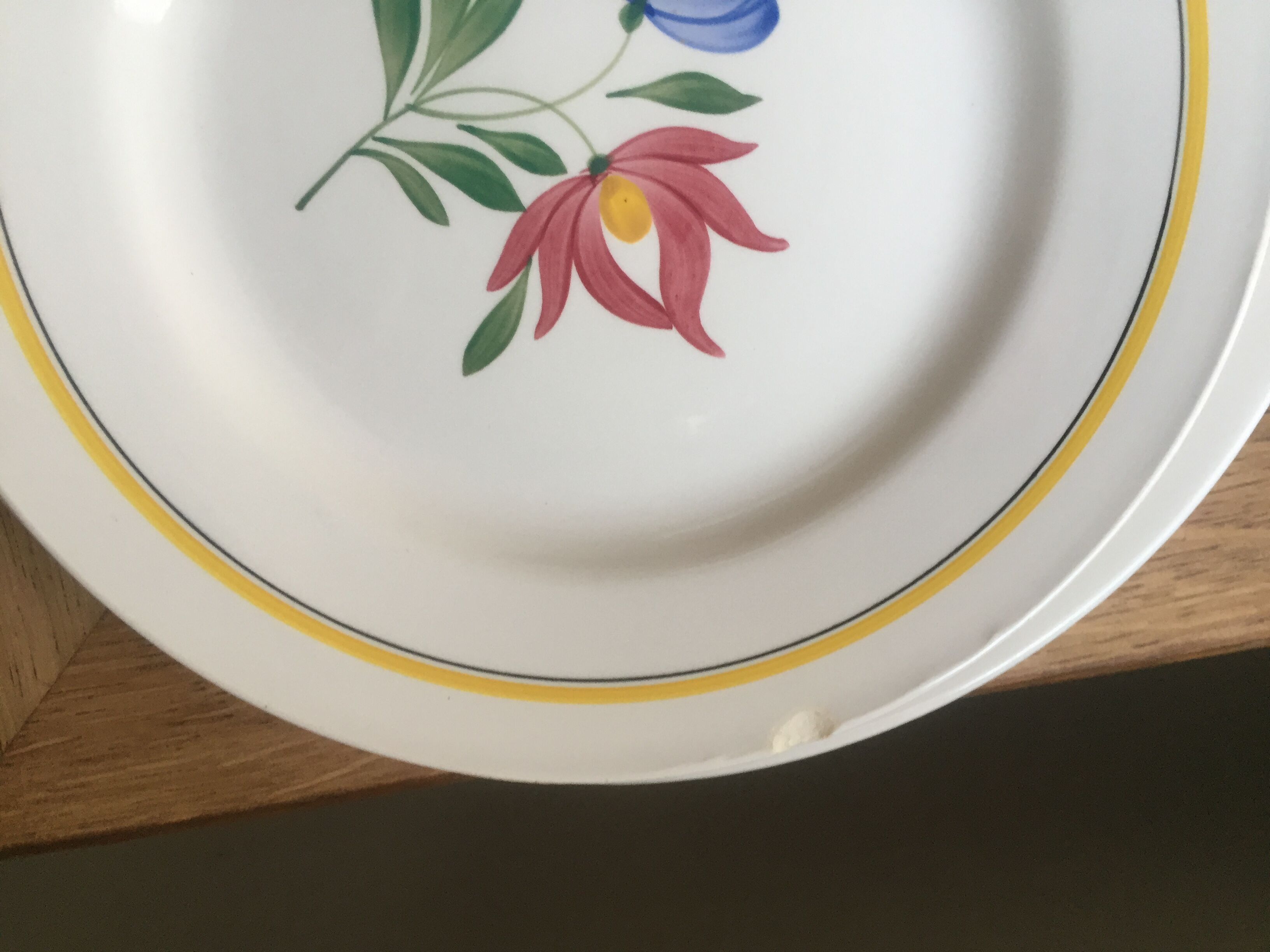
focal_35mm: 29
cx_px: 635
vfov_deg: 48.2
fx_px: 1064
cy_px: 476
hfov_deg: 61.7
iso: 125
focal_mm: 4.15
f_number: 2.2
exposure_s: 1/33
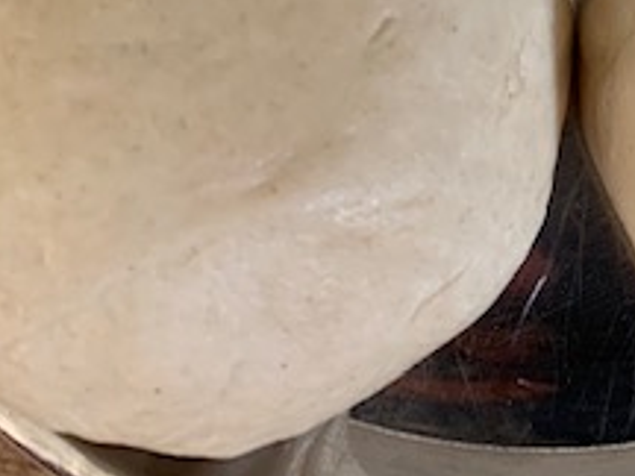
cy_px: -223
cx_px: 532
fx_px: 1412
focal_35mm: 77
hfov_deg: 24.8
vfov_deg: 17.4
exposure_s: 1/60
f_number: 1.8
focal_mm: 4.25
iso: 125
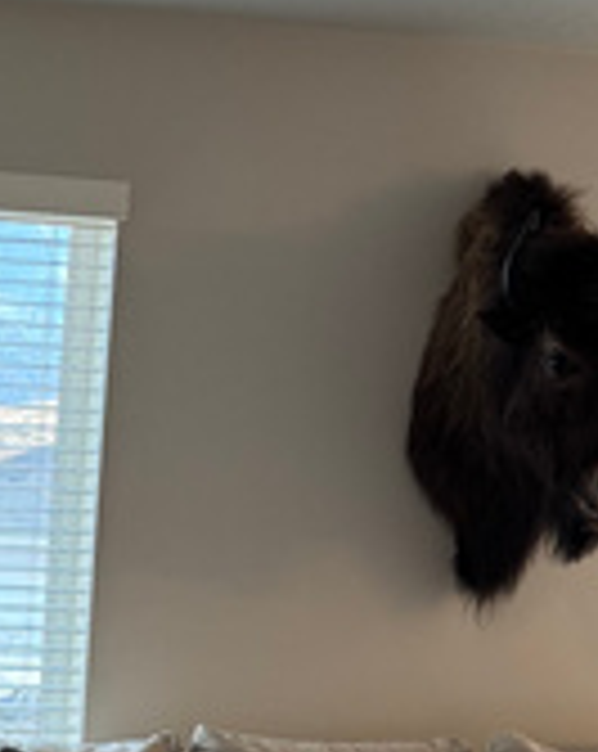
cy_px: 702
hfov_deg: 13.8
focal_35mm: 108
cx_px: -153
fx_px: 2396
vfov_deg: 17.5
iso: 160
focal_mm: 6.76
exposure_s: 1/120
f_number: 1.78
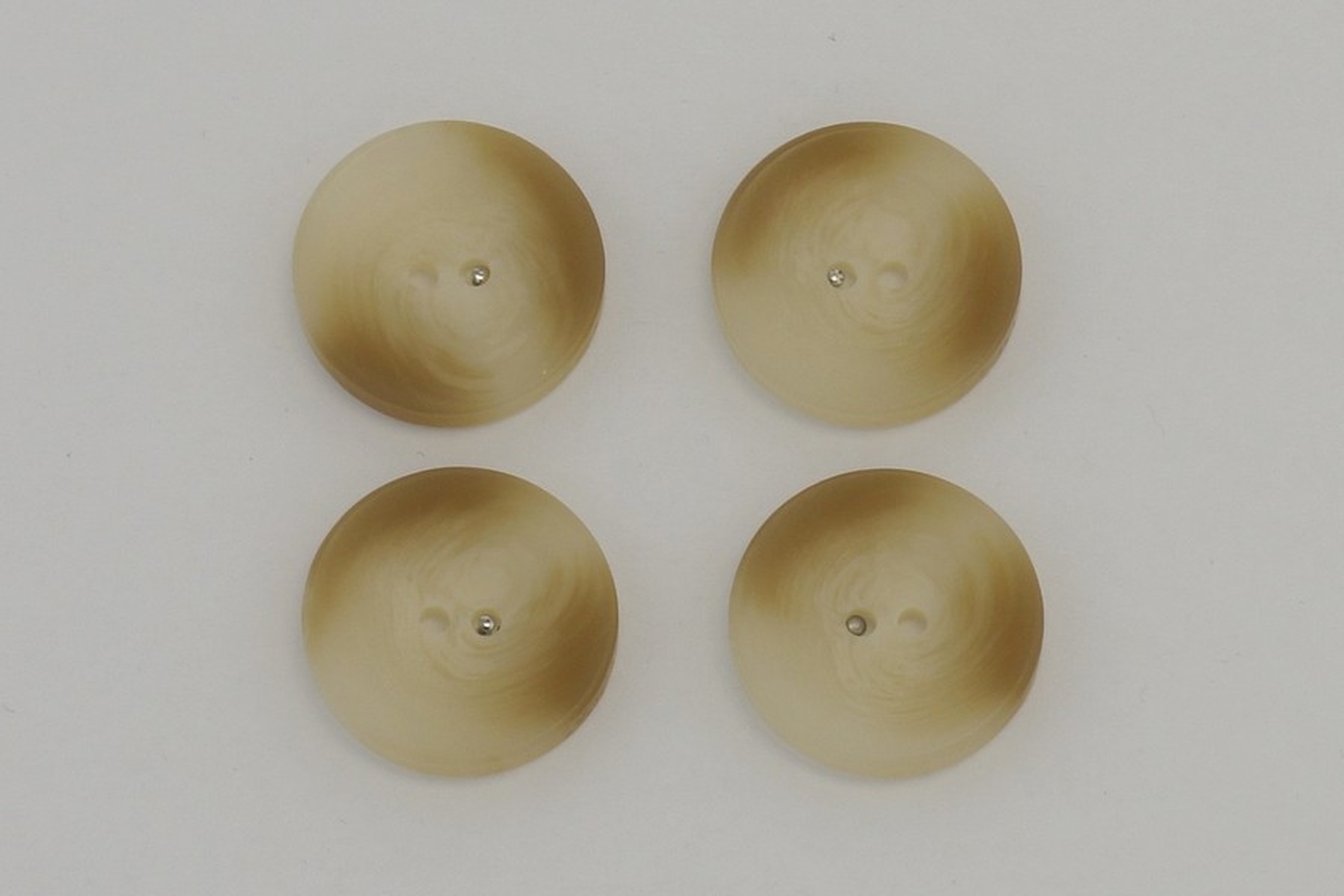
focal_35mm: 82
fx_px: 3080
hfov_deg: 24.6
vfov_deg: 16.6
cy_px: 448
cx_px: 672
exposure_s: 1/400
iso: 200
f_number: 9
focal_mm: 55
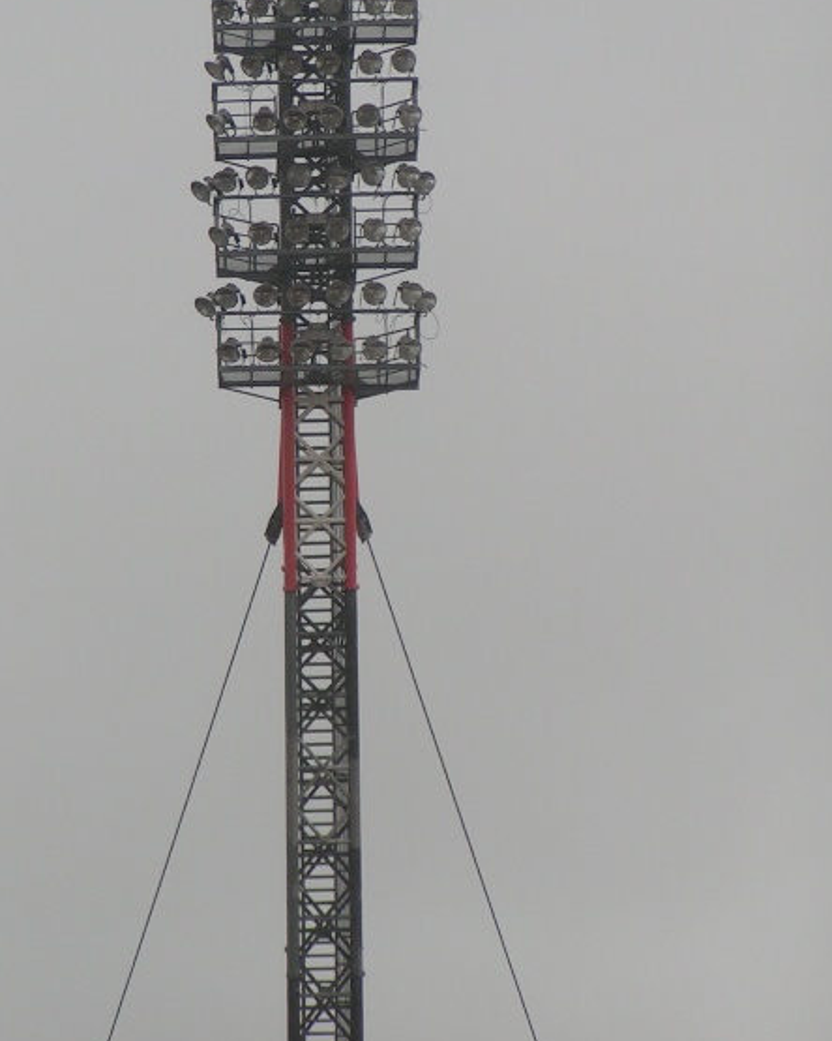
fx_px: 9788
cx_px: 337
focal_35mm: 318
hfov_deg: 4.9
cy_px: 317
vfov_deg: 6.1
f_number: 3.5
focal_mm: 34.5
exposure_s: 1/250
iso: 50
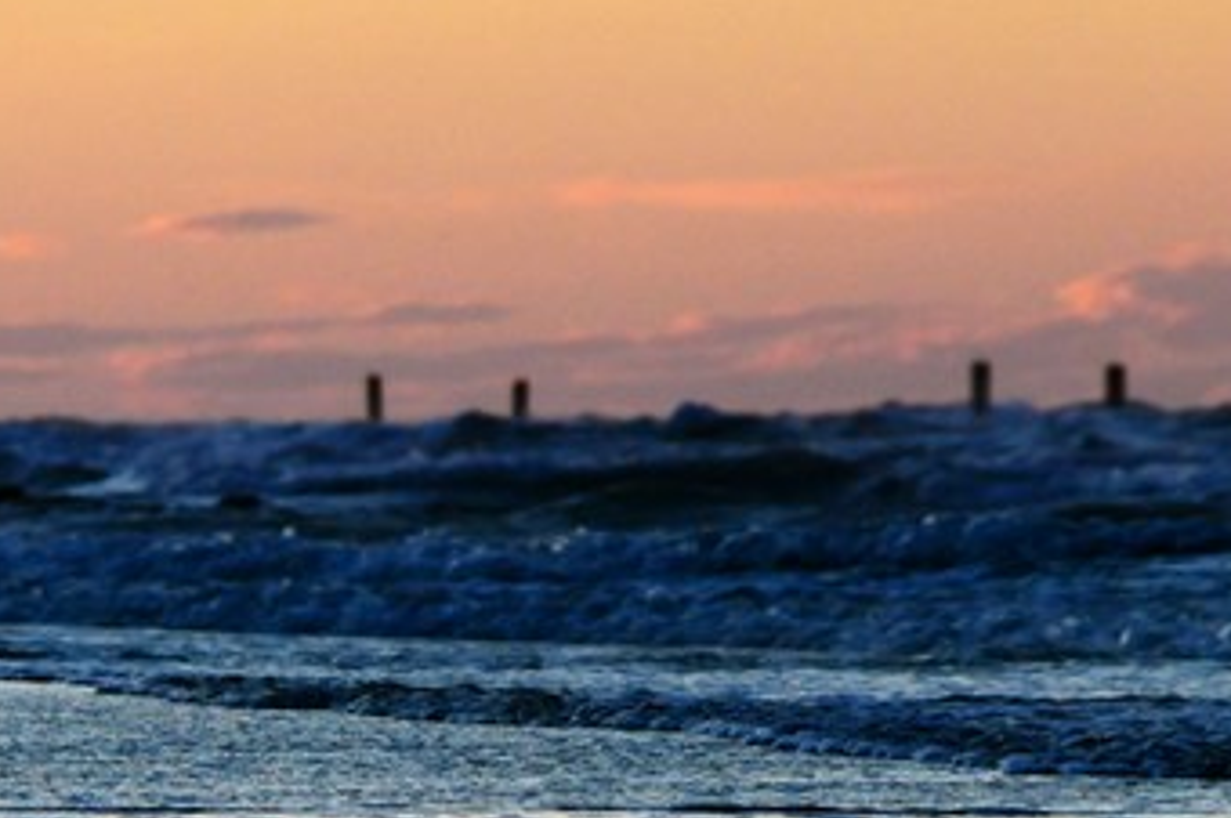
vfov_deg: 2.0
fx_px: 23161
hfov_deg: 3.0
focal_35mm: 678
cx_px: 395
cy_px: 789
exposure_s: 1/200
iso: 800
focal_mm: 200
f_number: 11
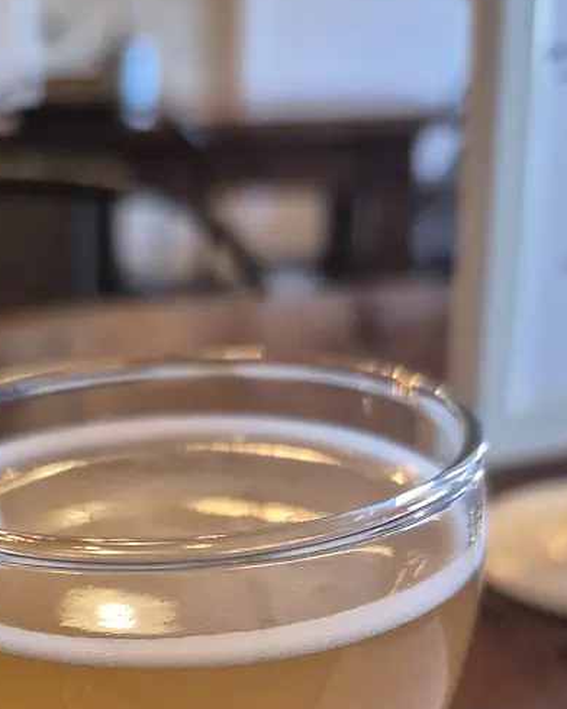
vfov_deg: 37.2
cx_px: 187
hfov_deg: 31.8
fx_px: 986
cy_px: 628
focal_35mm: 47
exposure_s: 1/120
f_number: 1.8
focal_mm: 5.4
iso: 500
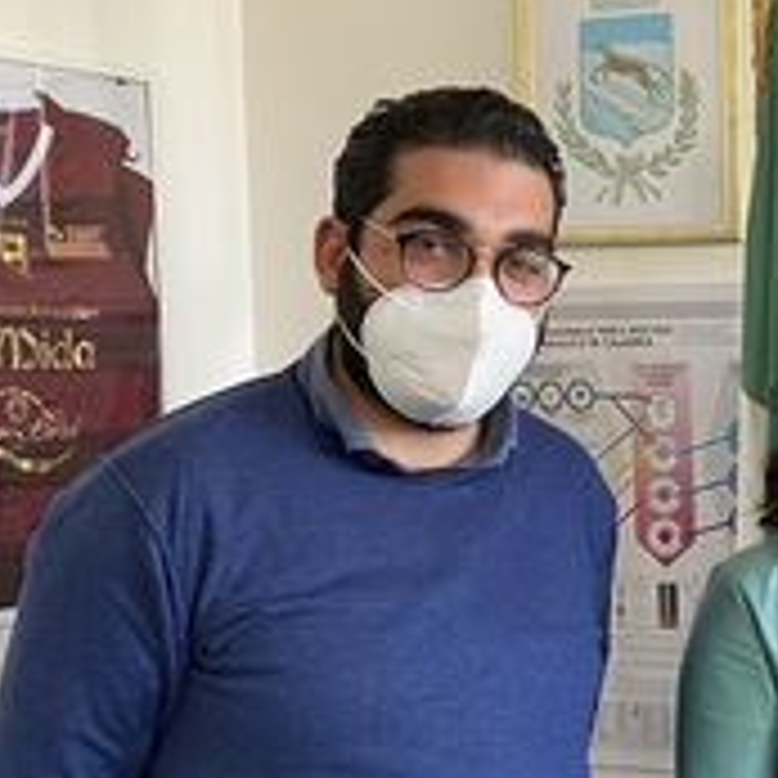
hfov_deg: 22.6
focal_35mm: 71
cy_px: 495
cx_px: 902
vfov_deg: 24.2
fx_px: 1805
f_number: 1.8
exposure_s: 1/65
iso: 125
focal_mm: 4.25
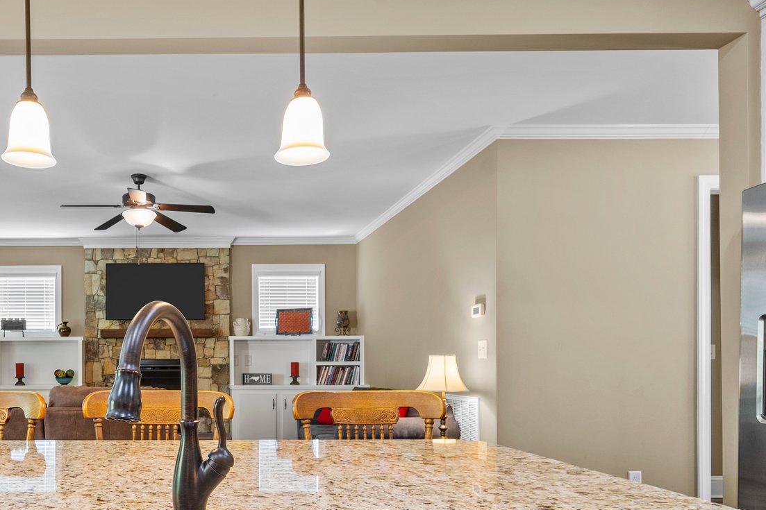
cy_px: 364
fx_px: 553
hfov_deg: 65.1
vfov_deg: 48.2
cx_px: 189
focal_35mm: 26
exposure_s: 1/2
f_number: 8
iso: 200
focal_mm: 14
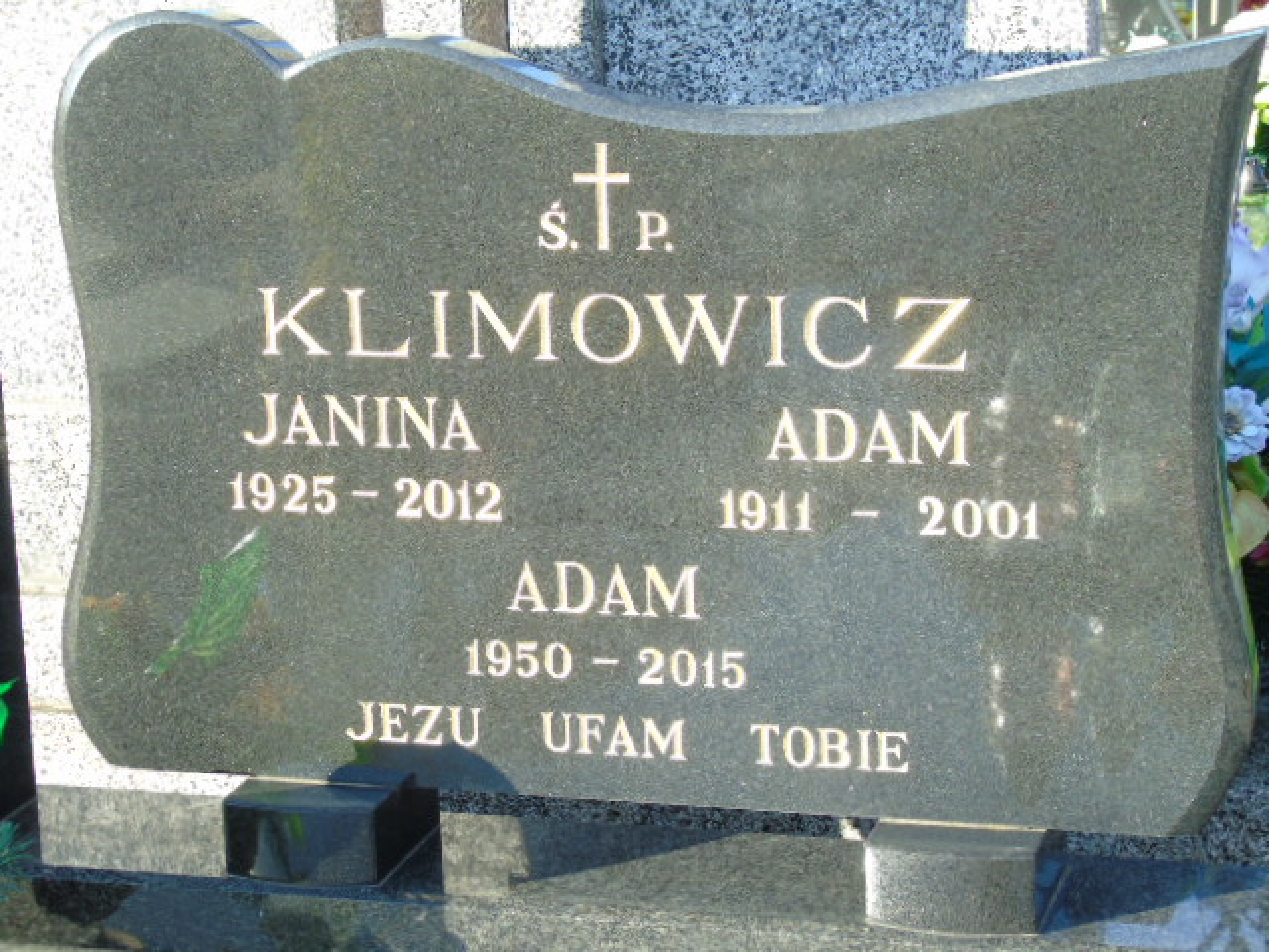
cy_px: 476
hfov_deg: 23.8
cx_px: 634
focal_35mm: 82
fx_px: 3006
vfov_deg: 18.0
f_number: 4.1
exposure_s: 1/100
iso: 80
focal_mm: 15
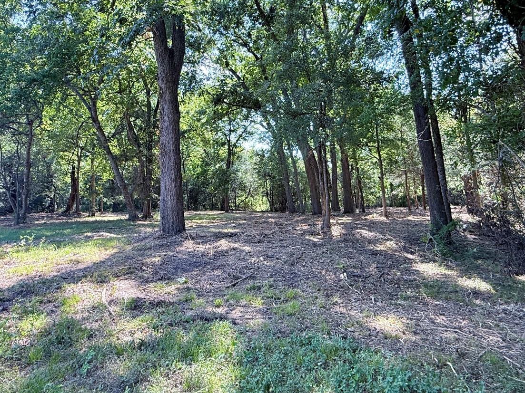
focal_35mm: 26
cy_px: 145
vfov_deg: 52.4
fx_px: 394
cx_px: 259
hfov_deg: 67.3
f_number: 2.2
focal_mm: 2.22
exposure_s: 1/171
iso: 64
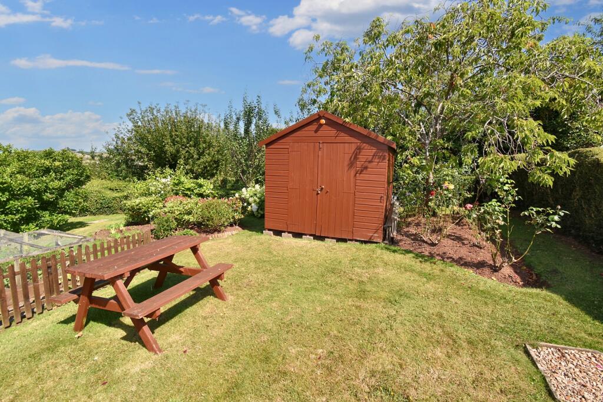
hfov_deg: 100.4
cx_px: 302
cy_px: 201
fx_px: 251
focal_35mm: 15
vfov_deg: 77.3
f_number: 8
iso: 100
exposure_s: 1/200
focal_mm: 10
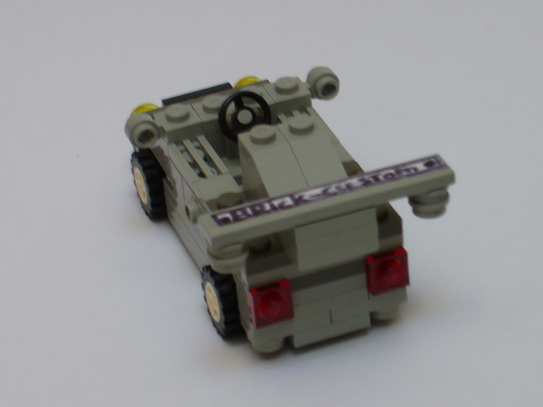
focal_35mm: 144
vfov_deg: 10.3
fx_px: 2259
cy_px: 204
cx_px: 272
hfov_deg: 13.7
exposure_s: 1/30
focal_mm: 17.4
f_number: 5
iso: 100
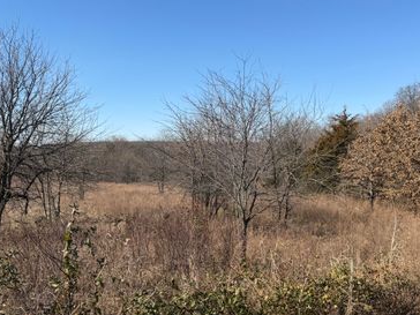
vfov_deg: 42.9
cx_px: 238
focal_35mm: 33
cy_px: 161
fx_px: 400
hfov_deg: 55.2
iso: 80
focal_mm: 6.76
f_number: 1.78
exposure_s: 1/3953
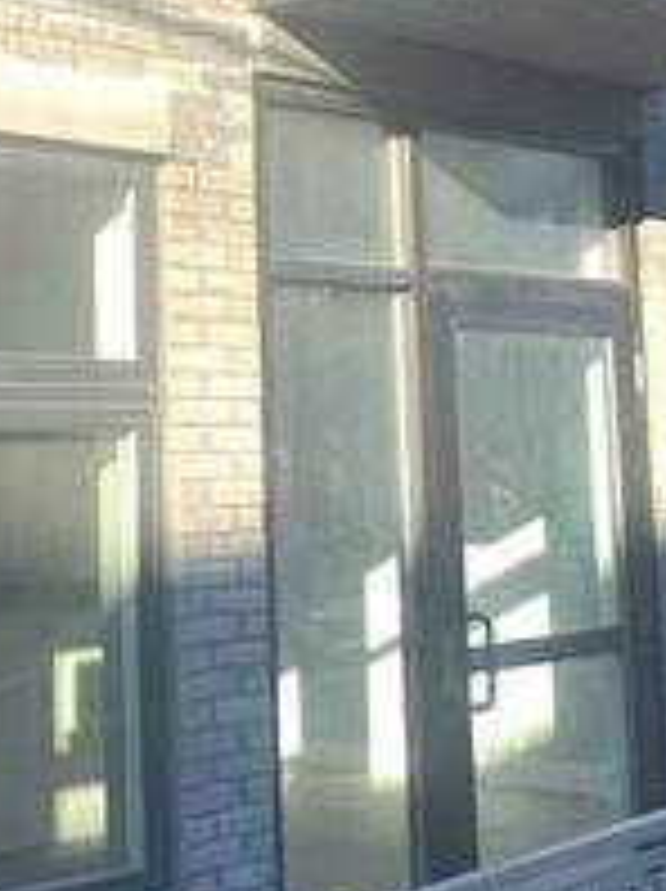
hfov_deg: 20.7
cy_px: 216
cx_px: 310
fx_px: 1825
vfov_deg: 27.0
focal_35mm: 71
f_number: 1.9
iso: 20
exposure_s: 1/233
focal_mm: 2.2
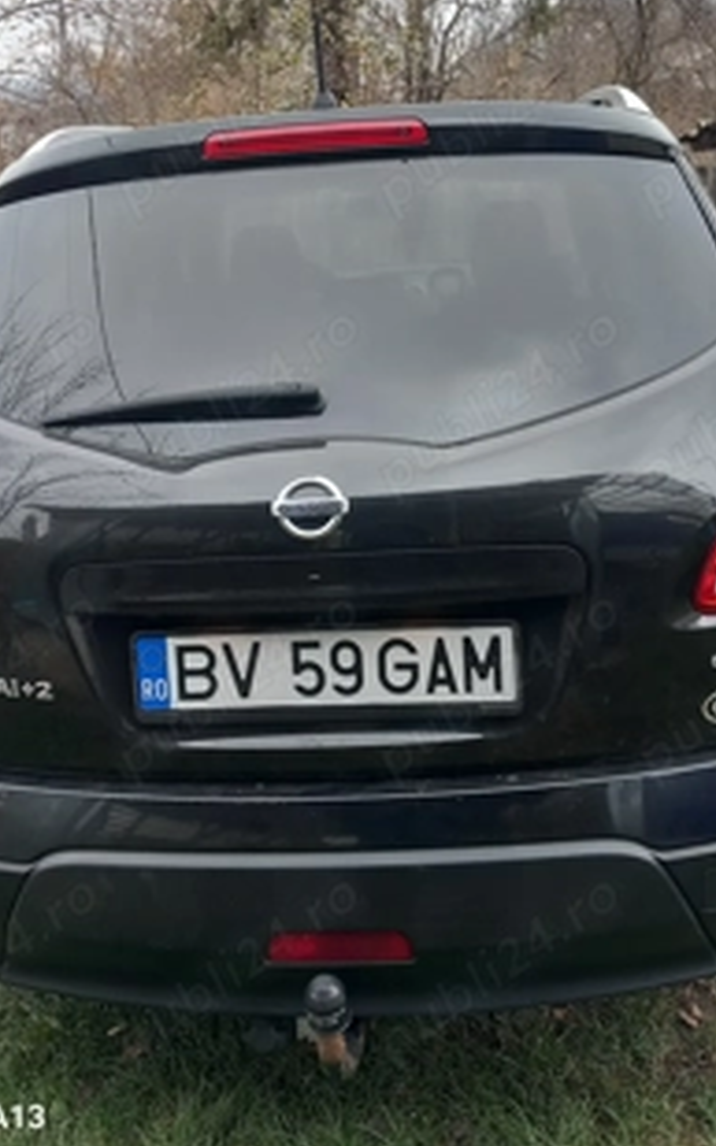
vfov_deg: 52.4
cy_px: 464
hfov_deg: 34.4
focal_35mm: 37
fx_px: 1156
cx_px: 367
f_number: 1.8
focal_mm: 4
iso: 80
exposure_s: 1/50
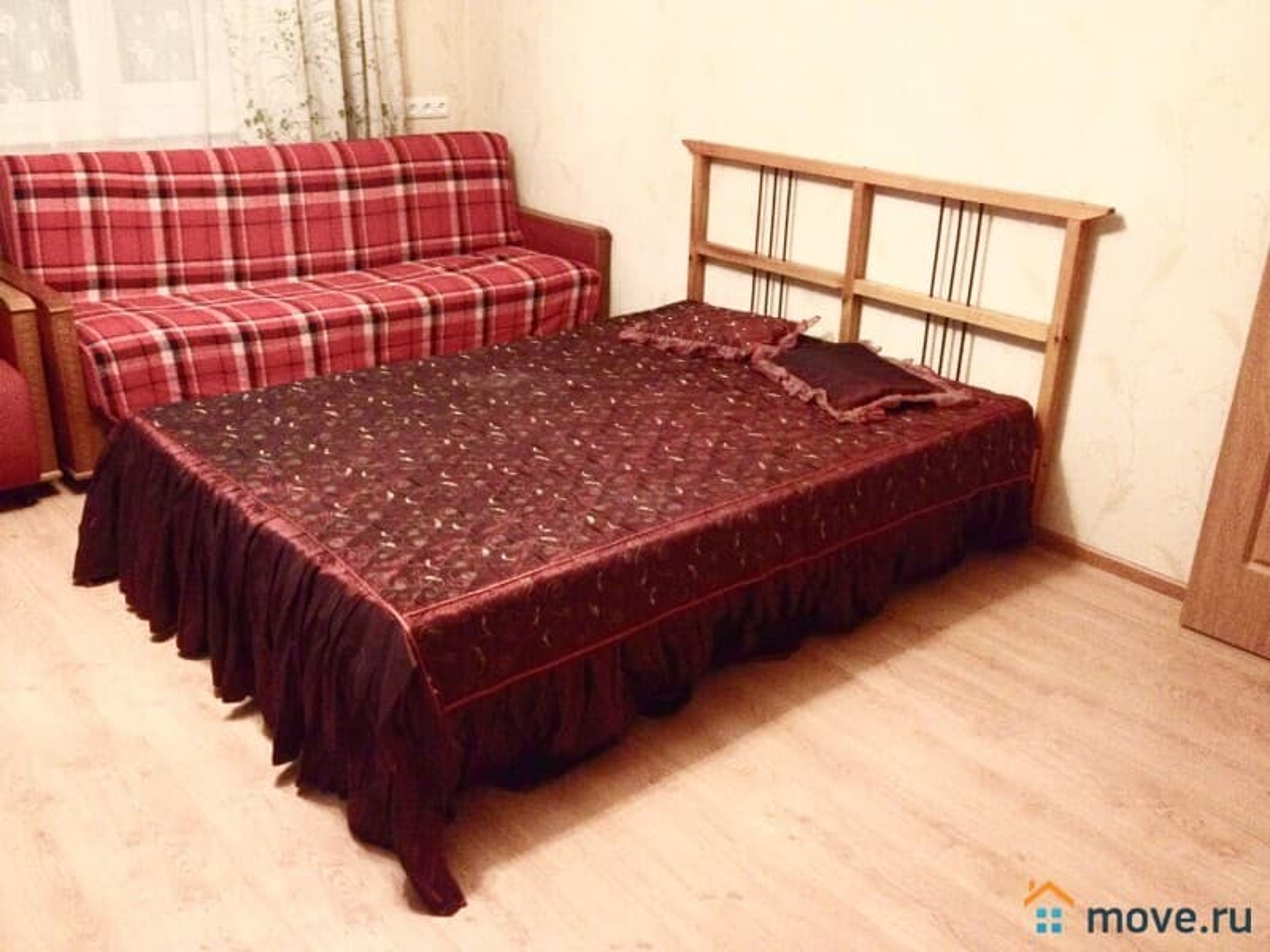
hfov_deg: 52.6
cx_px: 635
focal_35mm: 35
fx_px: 1284
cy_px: 476
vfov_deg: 40.7
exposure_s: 1/15
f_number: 2.4
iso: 800
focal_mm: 4.28
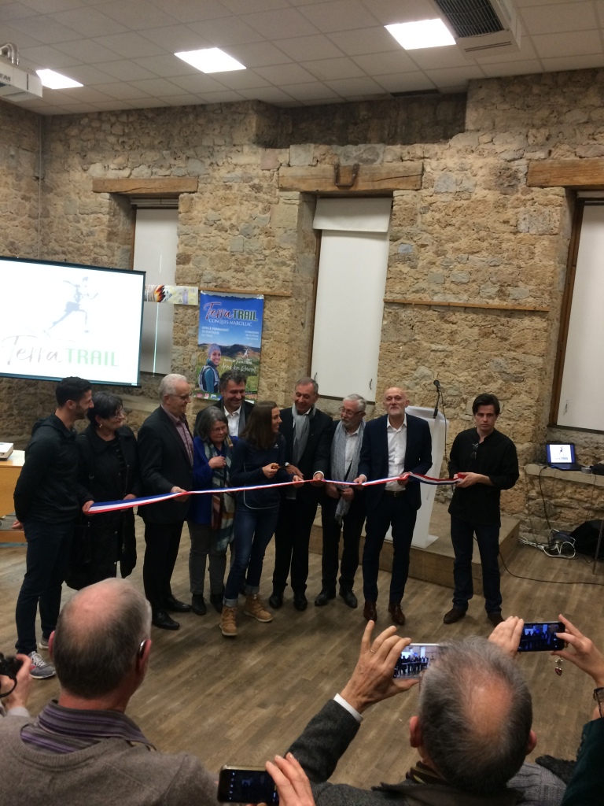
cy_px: 403
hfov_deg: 48.2
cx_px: 302
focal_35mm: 29
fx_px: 675
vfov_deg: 61.7
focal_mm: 4.15
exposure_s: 1/33
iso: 200
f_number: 2.2
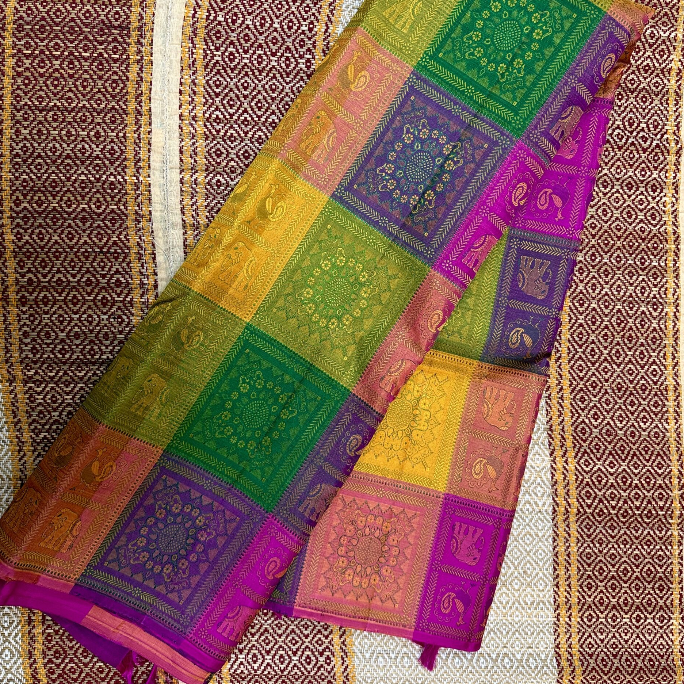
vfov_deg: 55.6
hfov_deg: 55.6
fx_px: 648
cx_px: 335
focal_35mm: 29
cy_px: 316
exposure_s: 1/50
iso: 250
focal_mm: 6.76
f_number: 1.78
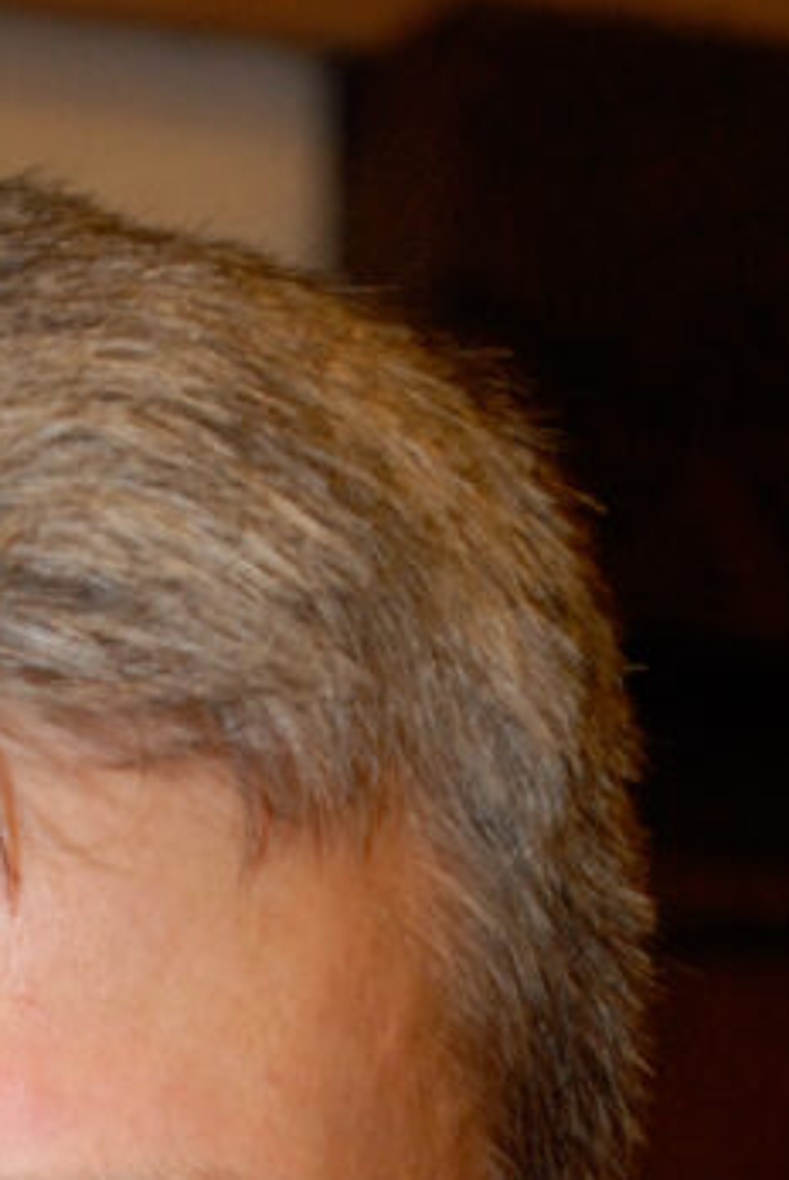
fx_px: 5697
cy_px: 1916
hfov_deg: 7.9
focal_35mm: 174
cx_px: -58
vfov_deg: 11.2
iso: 800
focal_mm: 35
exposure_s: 1/60
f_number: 2.8
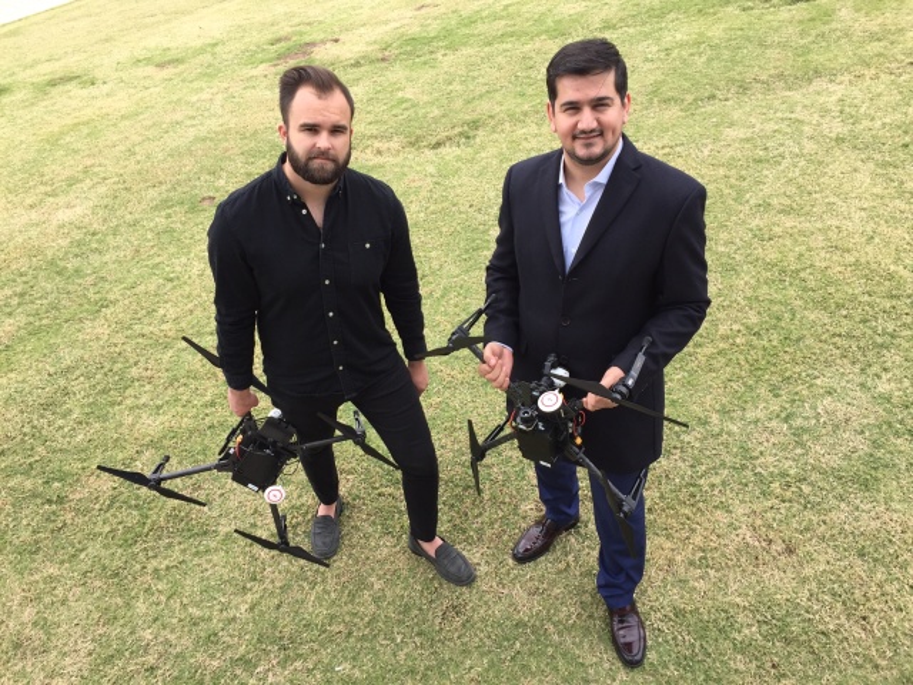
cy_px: 342
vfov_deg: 48.2
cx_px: 456
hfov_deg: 61.7
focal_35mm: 29
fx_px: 765
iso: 32
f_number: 2.2
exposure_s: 1/534
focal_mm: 4.15
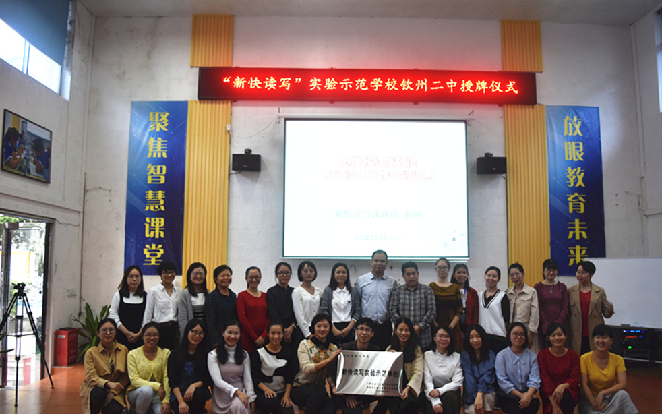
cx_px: 336
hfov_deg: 66.5
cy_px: 222
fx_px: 505
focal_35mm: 28
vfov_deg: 44.5
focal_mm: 18
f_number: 4
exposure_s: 1/60
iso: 450
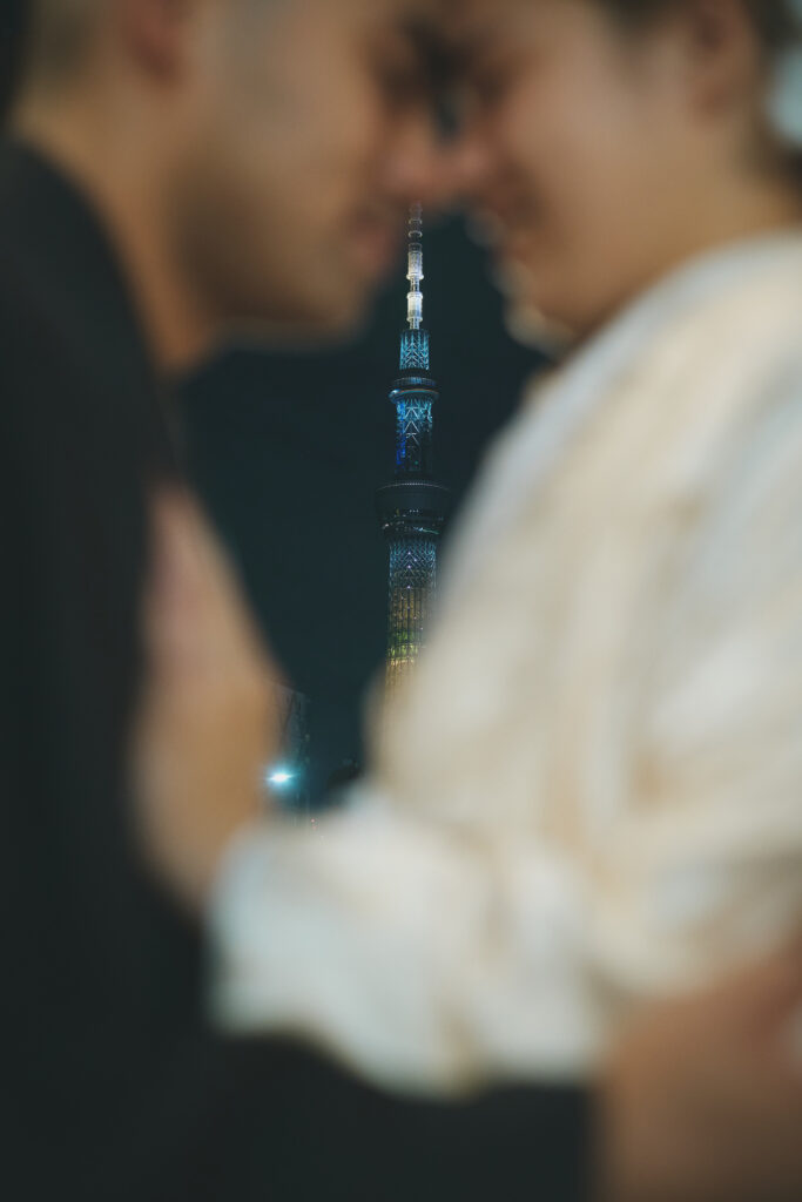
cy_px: 601
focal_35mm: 53
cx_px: 401
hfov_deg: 25.5
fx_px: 1770
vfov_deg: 37.5
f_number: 2
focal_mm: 35
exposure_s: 1/80
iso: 1000
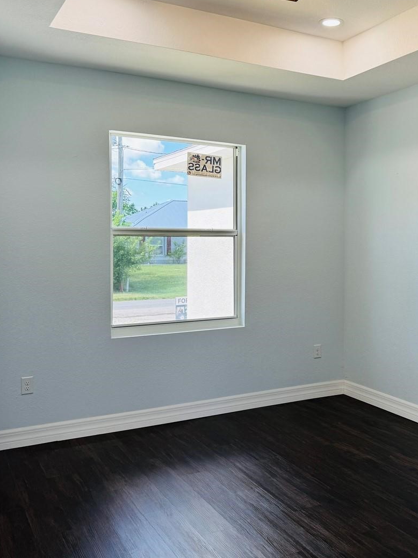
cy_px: 246
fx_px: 596
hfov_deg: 37.7
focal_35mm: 37
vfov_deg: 50.0
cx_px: 313
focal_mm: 6.76
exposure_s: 1/253
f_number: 1.78
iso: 80
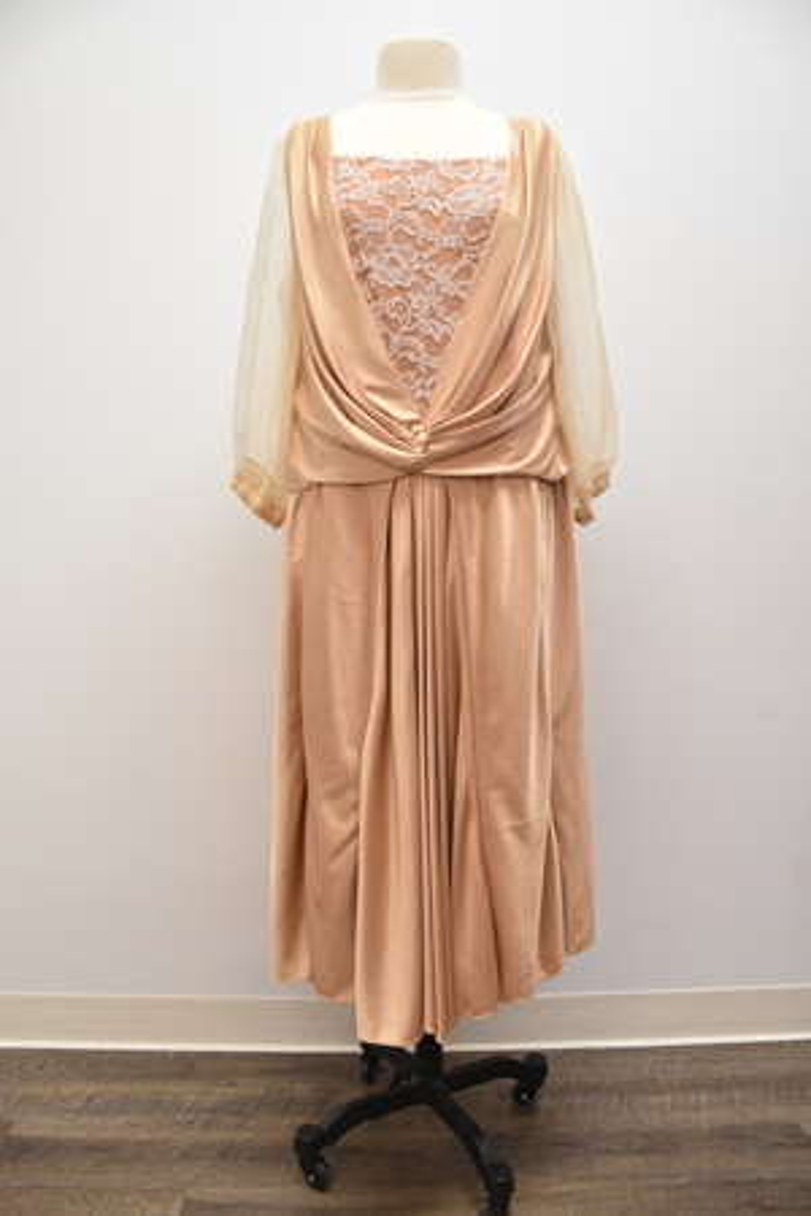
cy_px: 608
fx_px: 912
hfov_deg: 47.9
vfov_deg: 67.4
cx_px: 406
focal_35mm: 27
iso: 1000
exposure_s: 1/80
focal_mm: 18
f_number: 4.5
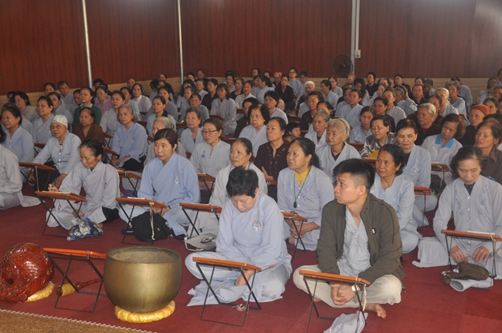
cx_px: 251
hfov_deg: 41.2
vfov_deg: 28.0
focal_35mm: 48
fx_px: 669
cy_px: 166
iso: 640
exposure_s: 1/60
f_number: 4.2
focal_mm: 32
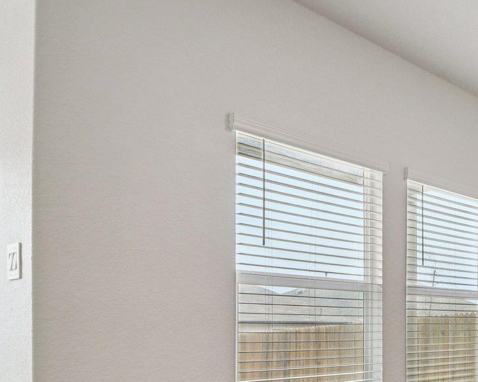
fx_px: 552
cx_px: 541
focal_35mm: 39
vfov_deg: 36.8
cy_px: 308
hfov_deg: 37.9
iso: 400
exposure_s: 1/15
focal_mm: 10
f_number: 8
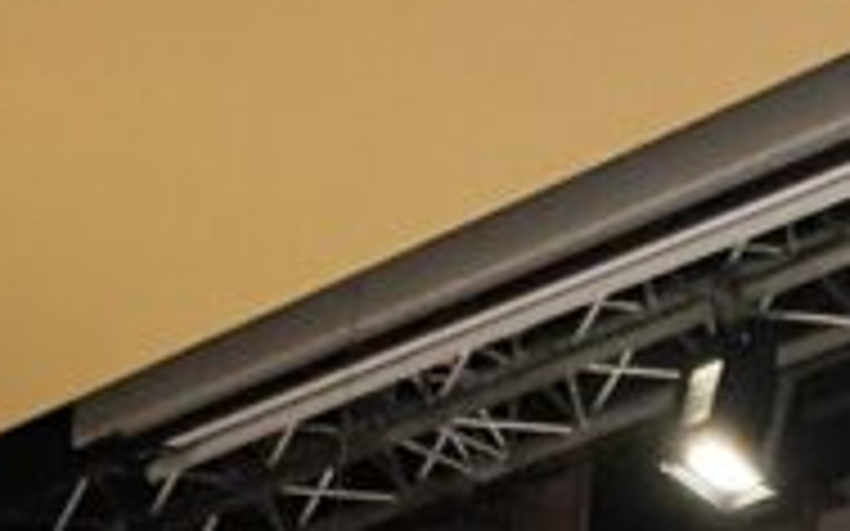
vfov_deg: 7.9
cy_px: 1444
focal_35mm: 149
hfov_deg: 11.9
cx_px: 1902
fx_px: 3451
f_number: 1.6
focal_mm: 4.2
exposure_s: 1/50
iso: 400
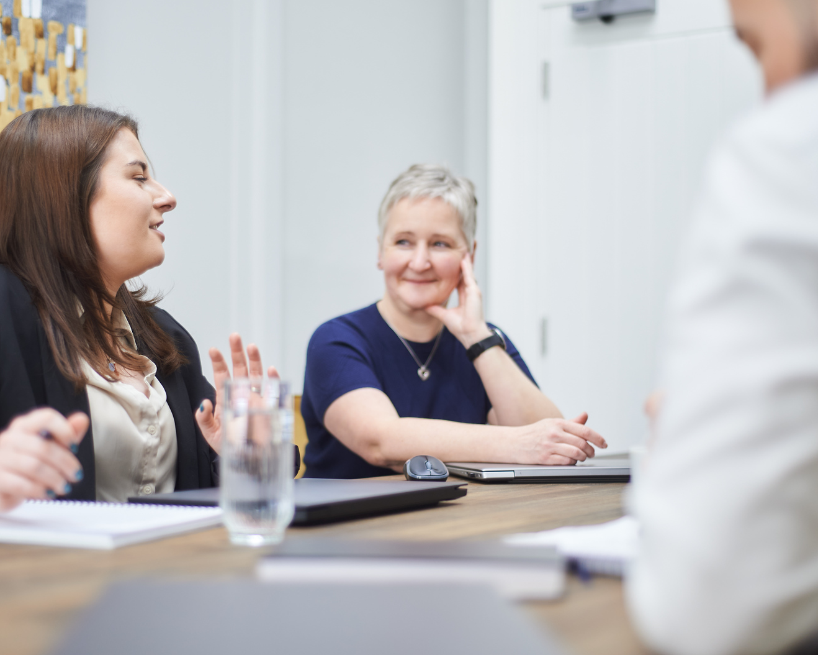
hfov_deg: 33.0
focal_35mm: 57
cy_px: 329
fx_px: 1380
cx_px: 384
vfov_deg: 26.7
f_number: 1.8
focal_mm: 50
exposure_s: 1/125
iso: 400
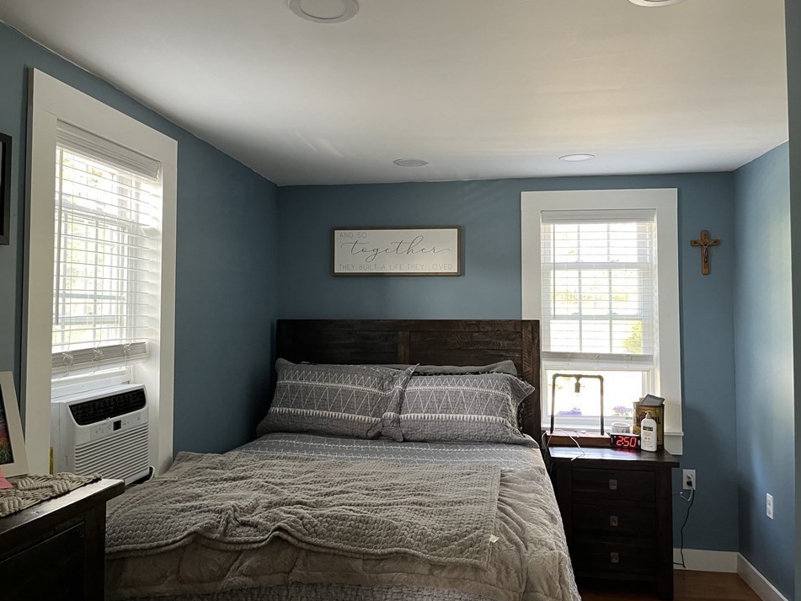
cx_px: 393
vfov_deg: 49.7
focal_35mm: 28
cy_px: 283
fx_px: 648
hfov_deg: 63.4
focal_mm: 5.1
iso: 125
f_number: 1.6
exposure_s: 1/62
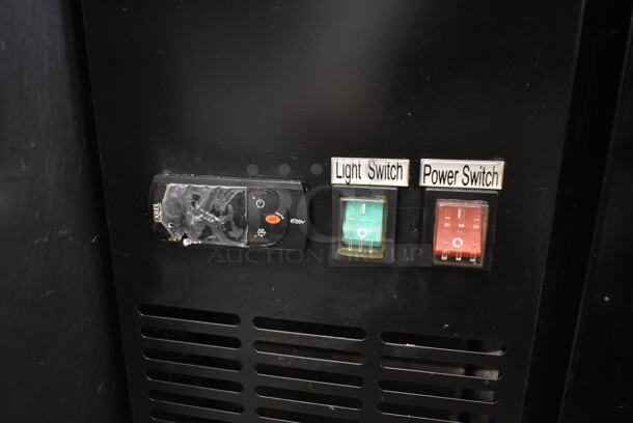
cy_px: 212
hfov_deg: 67.3
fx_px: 475
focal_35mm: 27
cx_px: 316
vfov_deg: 48.0
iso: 2500
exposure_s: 1/30
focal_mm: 18
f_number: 3.5
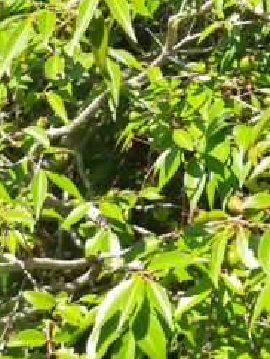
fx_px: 1111
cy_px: -70
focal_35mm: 107
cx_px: 325
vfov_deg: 17.5
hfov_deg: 13.5
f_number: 1.8
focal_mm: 5.23
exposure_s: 1/359
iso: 40
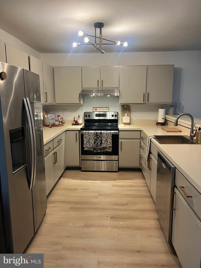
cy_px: 134
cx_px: 100
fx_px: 201
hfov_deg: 53.1
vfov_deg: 67.3
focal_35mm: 26
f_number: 1.5
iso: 100
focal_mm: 5.7
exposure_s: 1/60
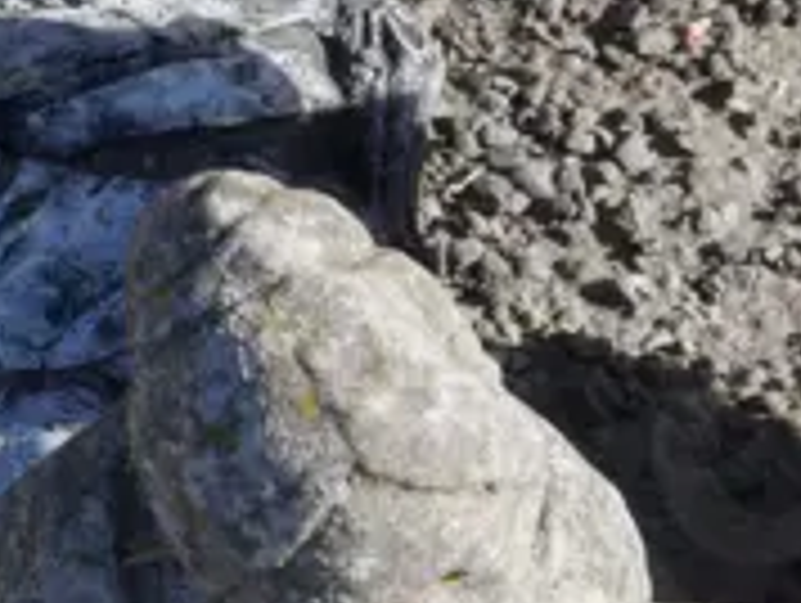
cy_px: 569
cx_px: 603
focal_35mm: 334
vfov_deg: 4.5
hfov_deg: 5.9
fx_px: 7739
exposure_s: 1/250
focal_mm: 29
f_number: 8
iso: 200
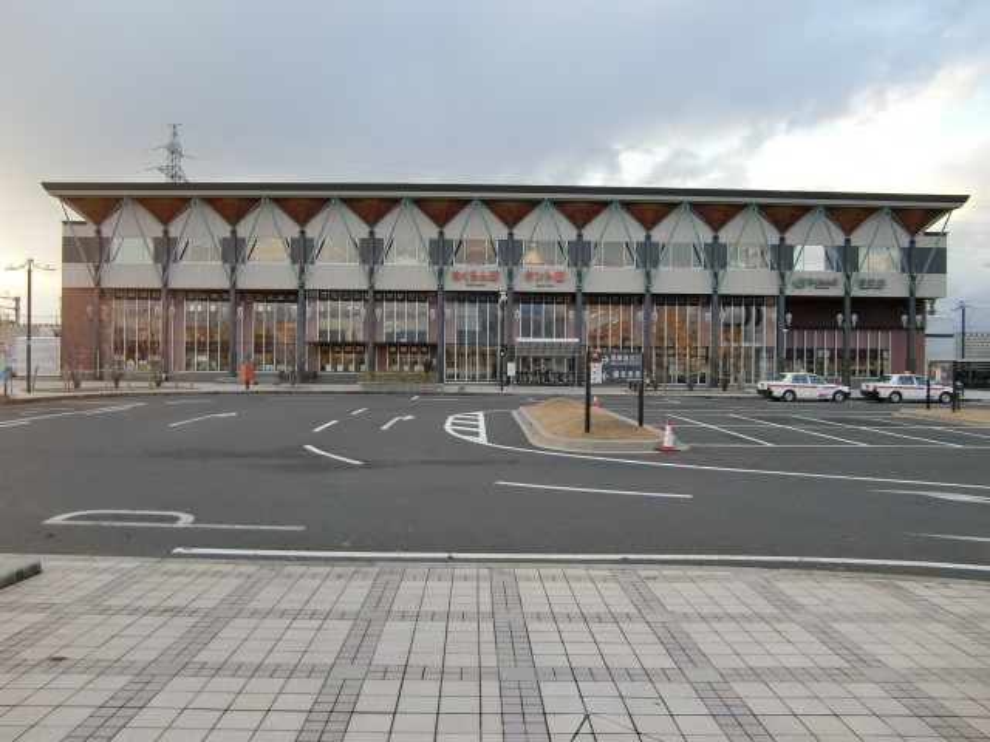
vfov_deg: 49.7
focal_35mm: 28
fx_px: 801
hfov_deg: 63.4
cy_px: 371
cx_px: 495
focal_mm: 4.9
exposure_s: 1/160
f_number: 2.6
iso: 64
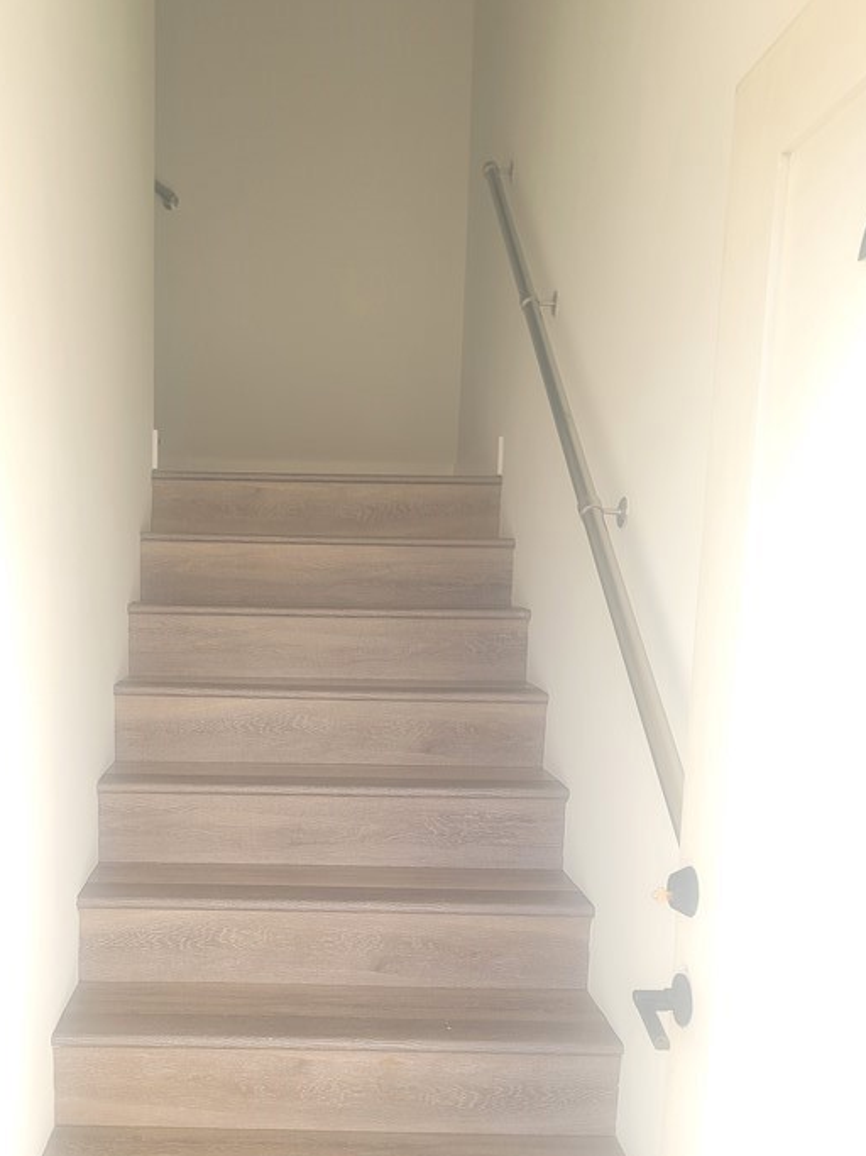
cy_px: 721
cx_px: 303
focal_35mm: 36
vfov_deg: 50.9
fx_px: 1201
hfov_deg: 39.3
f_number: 1.8
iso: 25
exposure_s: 1/100
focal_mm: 6.7
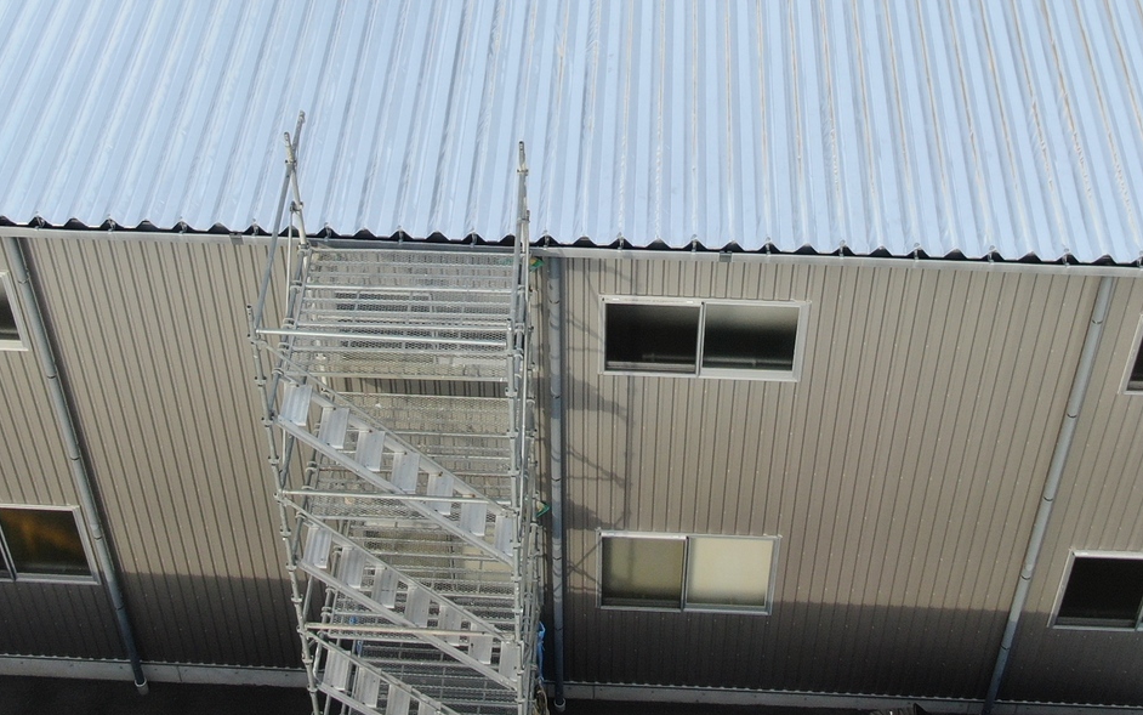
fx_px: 1682
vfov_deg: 23.3
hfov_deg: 37.5
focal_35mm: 54
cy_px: 56
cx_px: 587
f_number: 2.8
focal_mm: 4.39
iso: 100
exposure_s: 1/400
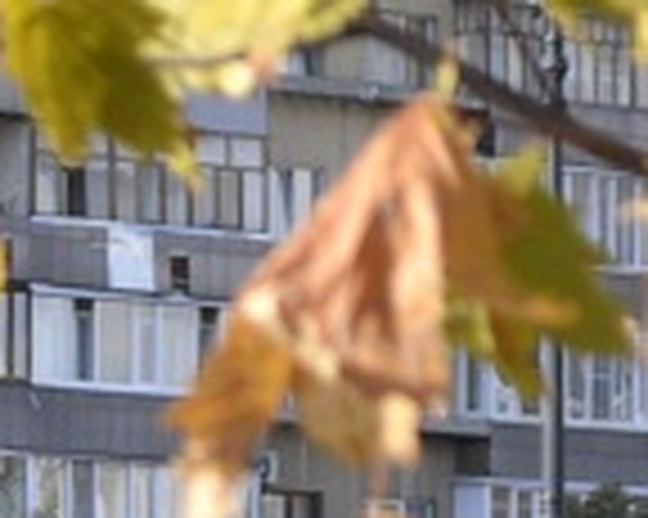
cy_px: 1068
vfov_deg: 2.9
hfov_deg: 3.6
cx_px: -702
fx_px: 10316
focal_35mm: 538
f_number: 5.6
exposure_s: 1/640
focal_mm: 55
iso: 400
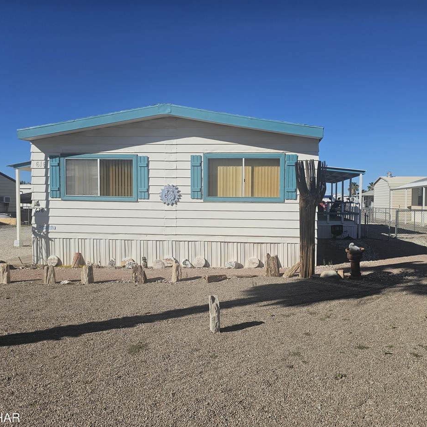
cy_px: 217
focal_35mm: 28
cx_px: 240
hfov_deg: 57.1
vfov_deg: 57.3
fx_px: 391
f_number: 1.7
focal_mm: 6.3
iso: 10
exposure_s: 1/1765
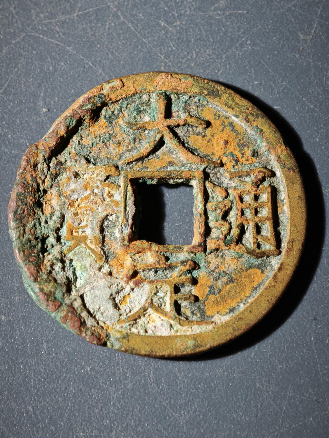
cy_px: 219
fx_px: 1419
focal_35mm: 112
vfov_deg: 17.6
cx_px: 164
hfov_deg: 13.2
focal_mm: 9
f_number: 2
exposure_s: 1/100
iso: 200
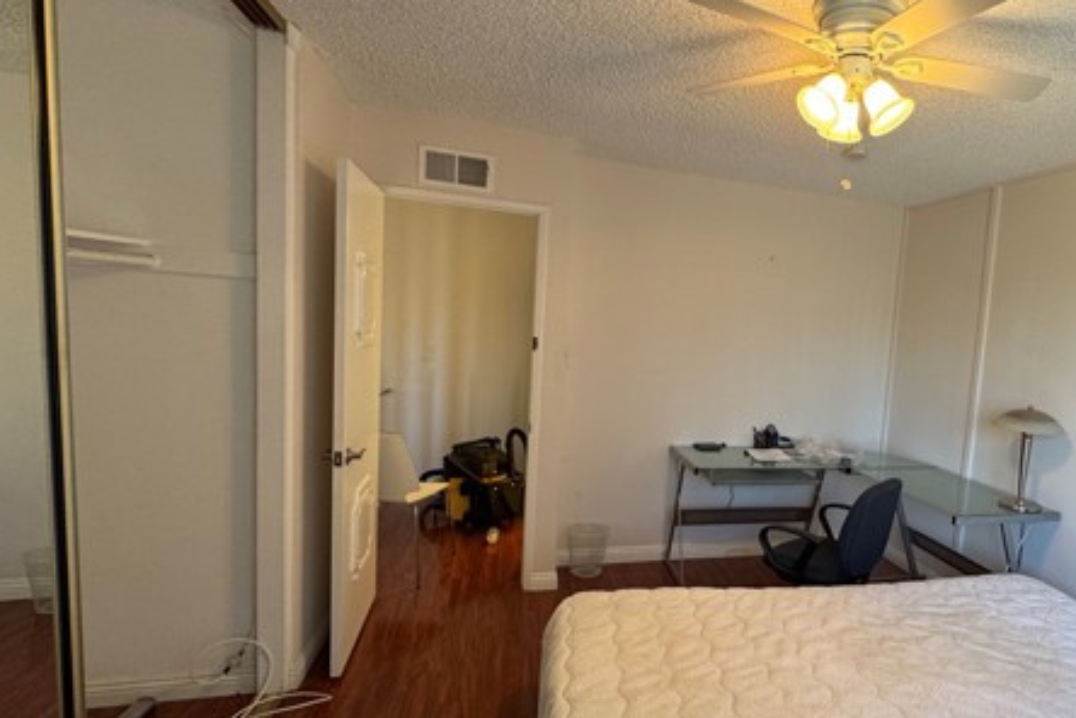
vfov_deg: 59.4
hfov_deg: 78.0
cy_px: 391
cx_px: 734
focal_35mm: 21
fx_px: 628
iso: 160
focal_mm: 2.22
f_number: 2.2
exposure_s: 1/60
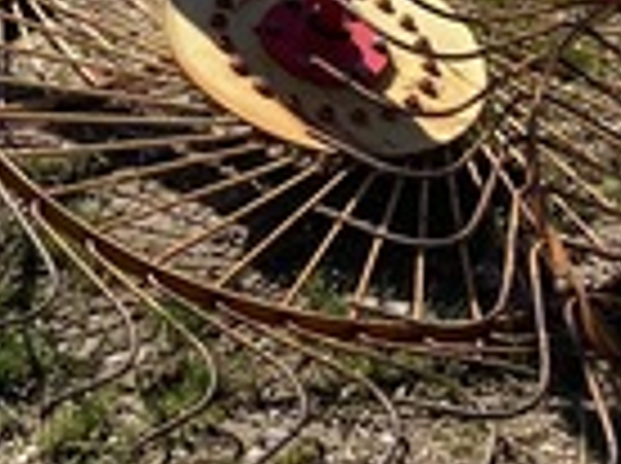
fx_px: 2704
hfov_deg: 13.1
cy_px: -419
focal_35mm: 151
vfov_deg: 9.3
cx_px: 315
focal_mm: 4.25
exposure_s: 1/2755
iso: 32
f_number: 1.8
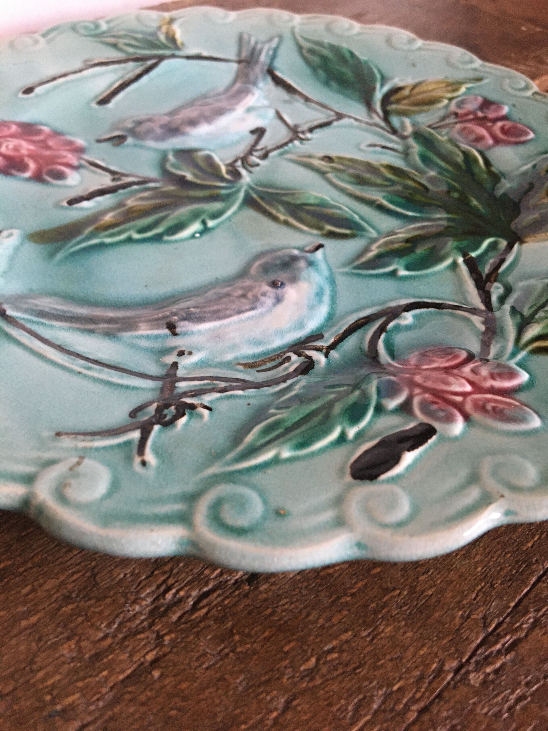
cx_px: 274
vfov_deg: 61.7
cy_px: 366
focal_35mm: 29
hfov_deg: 48.2
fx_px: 612
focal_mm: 4.15
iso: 200
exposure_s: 1/20
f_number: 2.2
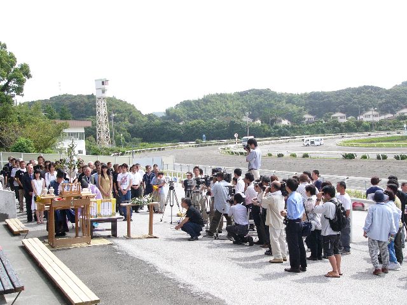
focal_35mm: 47
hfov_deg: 40.4
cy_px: 152
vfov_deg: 30.9
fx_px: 553
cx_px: 204
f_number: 2.8
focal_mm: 7.9
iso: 100
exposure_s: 1/1000
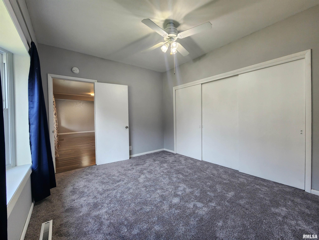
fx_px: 120
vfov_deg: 89.9
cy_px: 120
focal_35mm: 13
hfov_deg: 106.2
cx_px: 160
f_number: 2.2
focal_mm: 2.2
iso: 100
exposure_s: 1/60
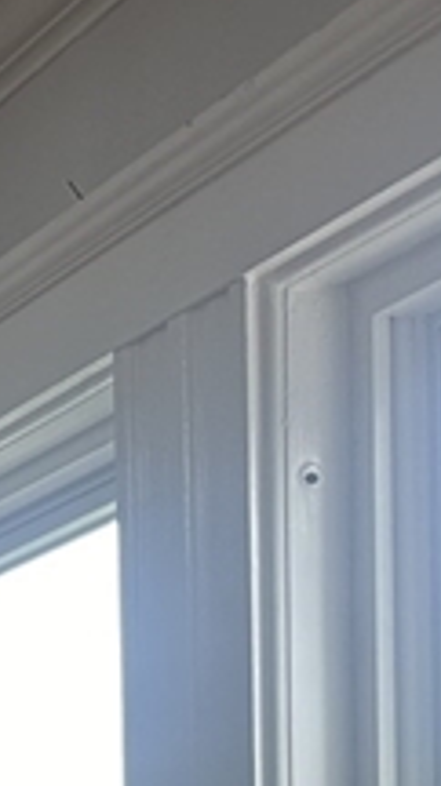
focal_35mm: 124
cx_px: -1108
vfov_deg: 16.1
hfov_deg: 7.7
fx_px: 2586
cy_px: 1106
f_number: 1.78
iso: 80
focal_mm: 6.86
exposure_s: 1/120
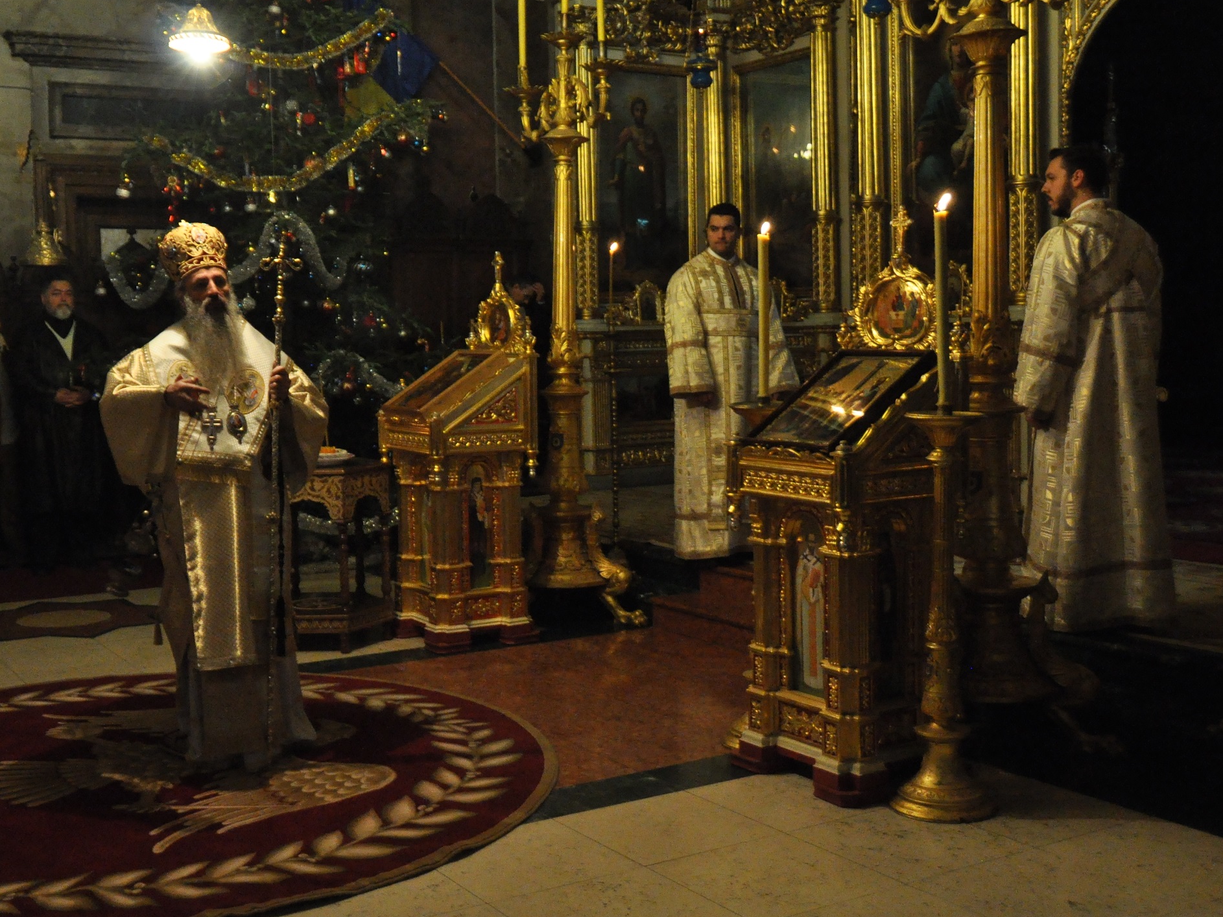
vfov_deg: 32.9
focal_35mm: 44
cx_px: 528
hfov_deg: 42.9
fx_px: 1554
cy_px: 448
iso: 2500
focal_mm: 24
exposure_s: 1/80
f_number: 3.8
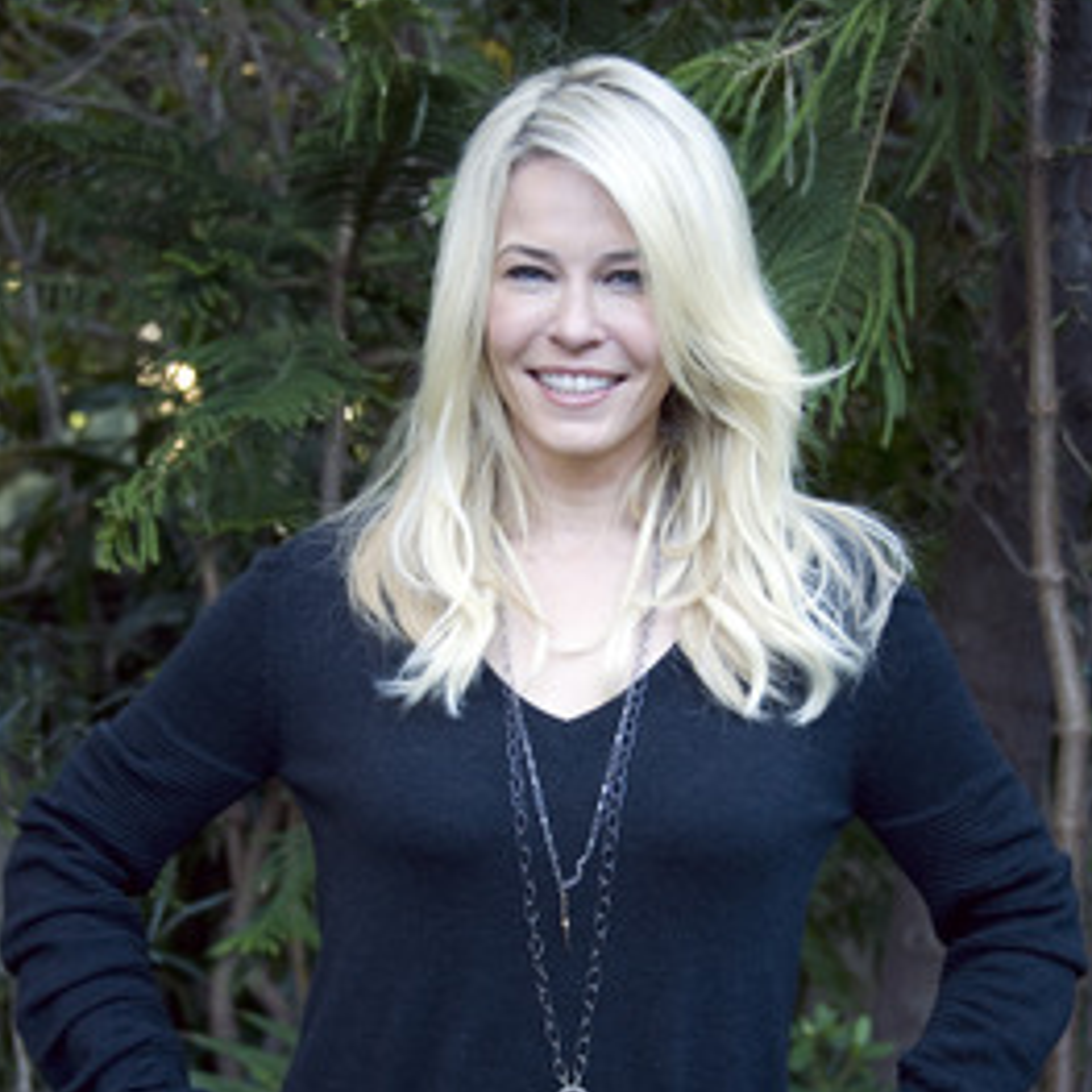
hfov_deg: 20.6
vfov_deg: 20.5
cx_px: 548
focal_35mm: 84
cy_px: 772
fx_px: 2998
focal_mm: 65
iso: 500
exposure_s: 1/60
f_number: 4.8
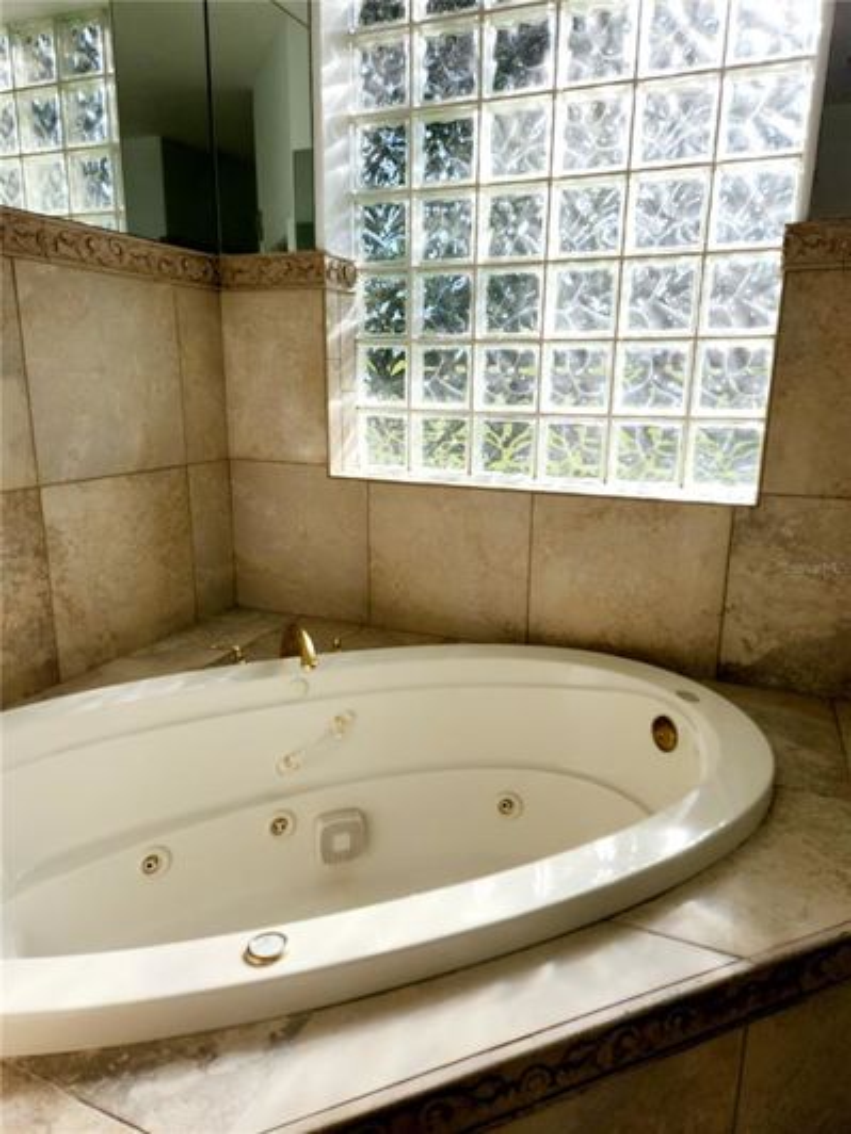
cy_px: 567
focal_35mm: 23
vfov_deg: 73.9
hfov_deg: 58.9
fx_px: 754
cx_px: 426
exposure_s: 1/769
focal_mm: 5.4
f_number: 1.8
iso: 20
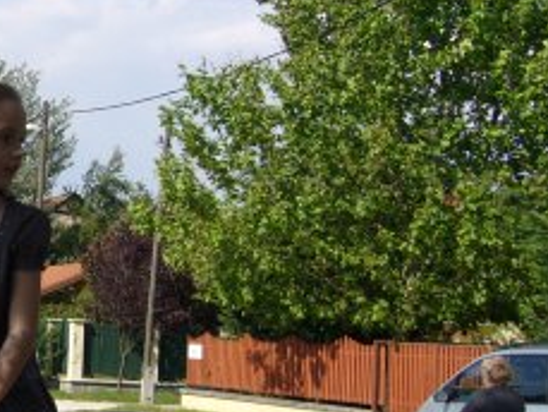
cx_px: 22
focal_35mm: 88
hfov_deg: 21.6
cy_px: 149
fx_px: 1394
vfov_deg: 16.8
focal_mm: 5.8
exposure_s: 1/250
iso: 64
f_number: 5.6
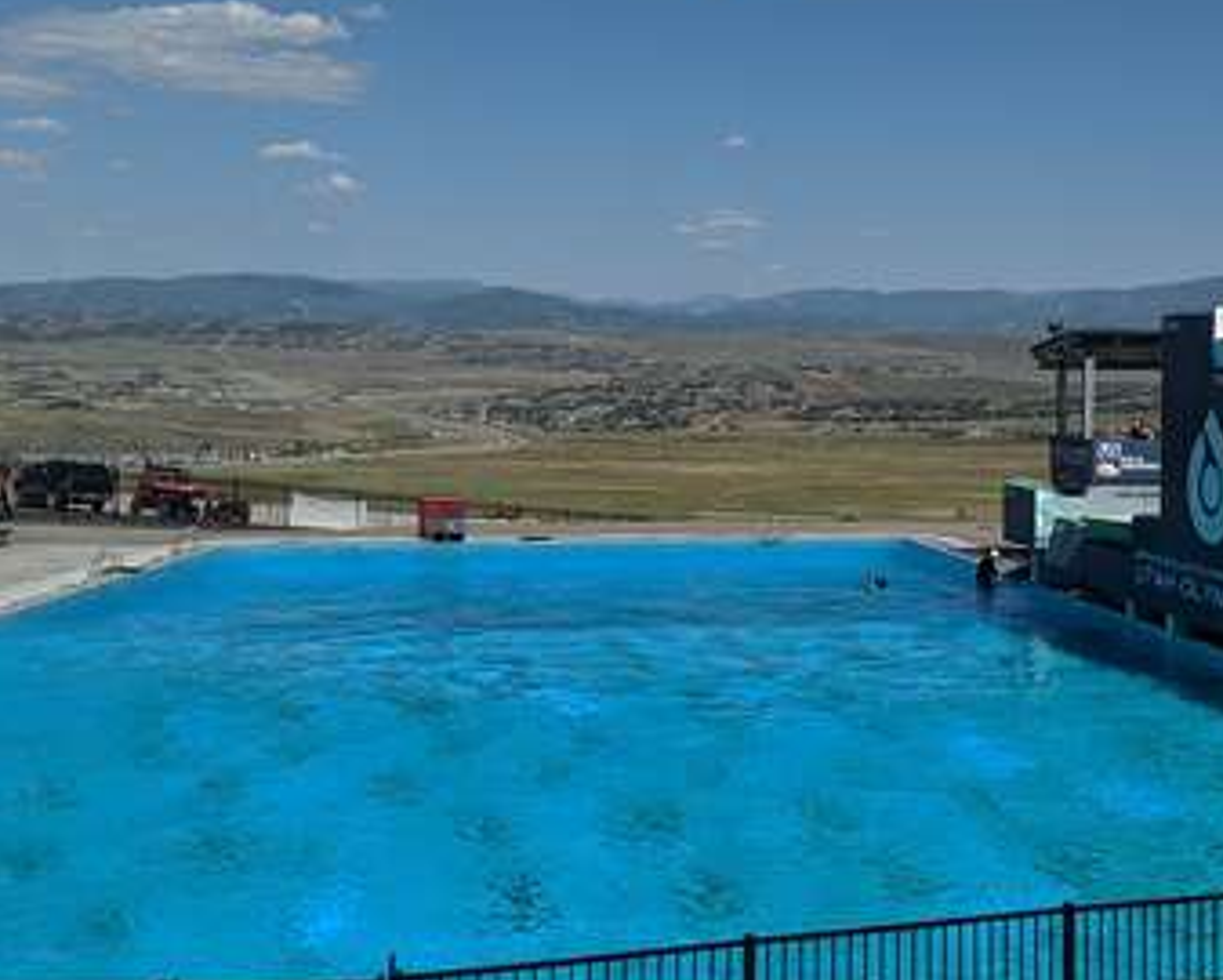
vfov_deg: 25.4
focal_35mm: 60
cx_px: 802
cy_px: 410
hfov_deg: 31.2
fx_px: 2173
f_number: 1.8
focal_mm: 4.44
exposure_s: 1/7812
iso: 51
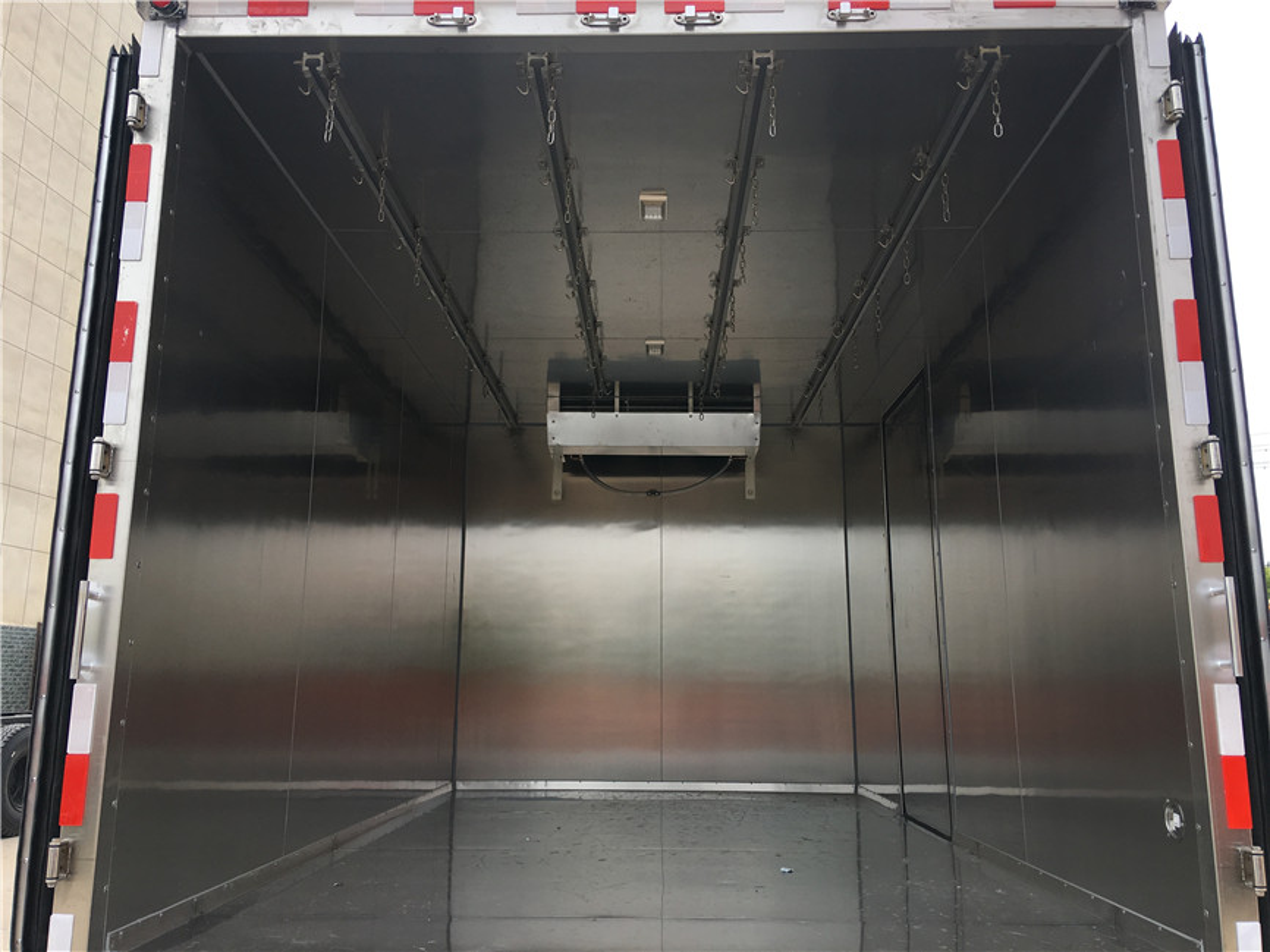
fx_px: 1064
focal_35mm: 29
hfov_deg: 61.7
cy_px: 476
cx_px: 635
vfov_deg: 48.2
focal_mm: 4.15
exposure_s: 1/366
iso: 25
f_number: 2.2
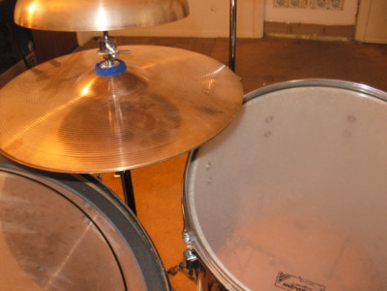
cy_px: 146
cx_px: 194
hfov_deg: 49.0
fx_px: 425
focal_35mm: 38
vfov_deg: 37.7
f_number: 2.9
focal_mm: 6.3
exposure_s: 1/5.3
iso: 400
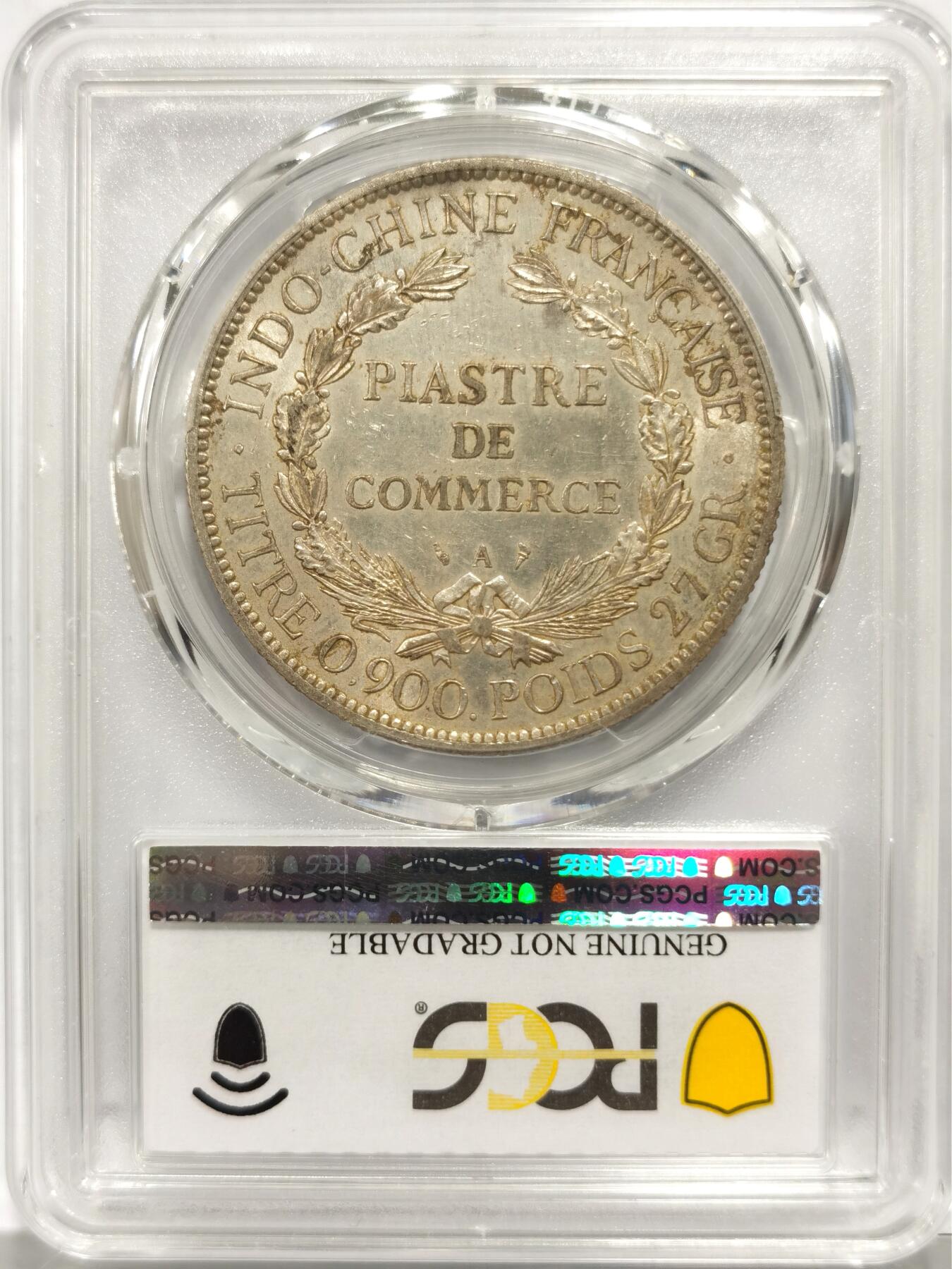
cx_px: 476
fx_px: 1980
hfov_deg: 27.0
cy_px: 634
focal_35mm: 54
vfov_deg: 35.5
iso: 100
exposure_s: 1/100
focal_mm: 5.56
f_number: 16
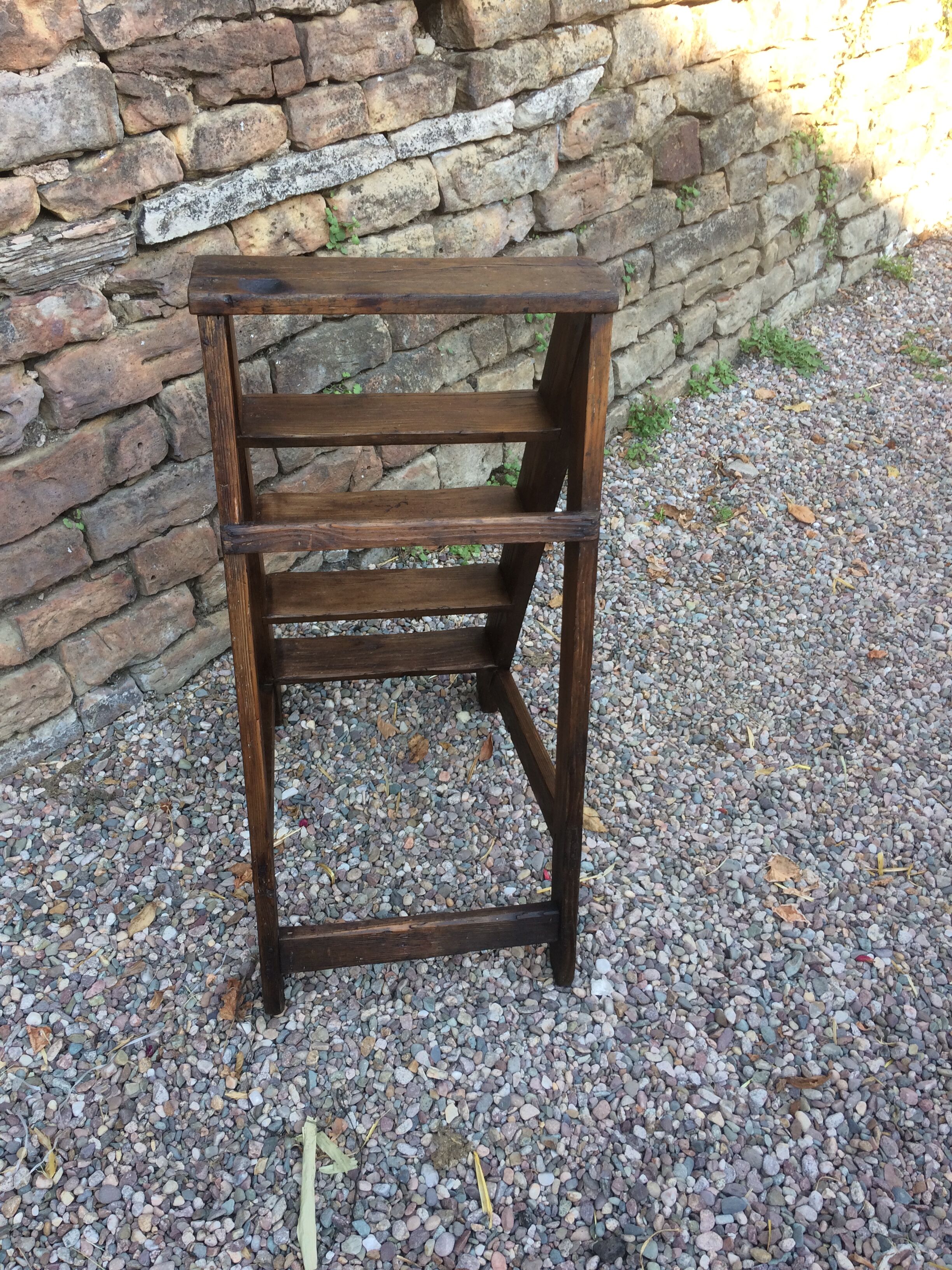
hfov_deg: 48.2
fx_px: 1063
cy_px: 635
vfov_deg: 61.7
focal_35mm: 29
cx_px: 476
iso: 32
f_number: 2.2
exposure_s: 1/160
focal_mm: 4.15
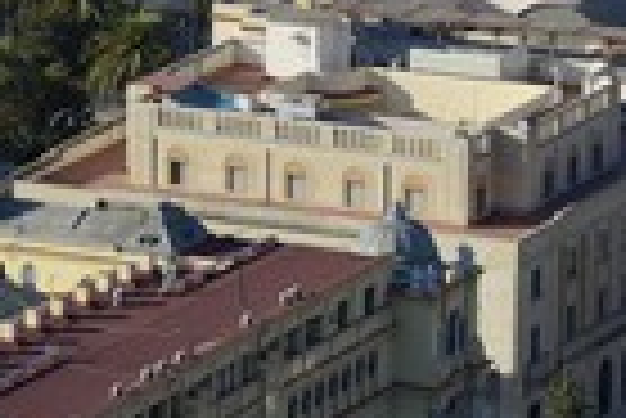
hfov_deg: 5.0
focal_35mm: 408
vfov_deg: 3.4
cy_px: 360
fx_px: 7102
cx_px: 81
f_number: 11
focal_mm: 135
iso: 200
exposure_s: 1/250
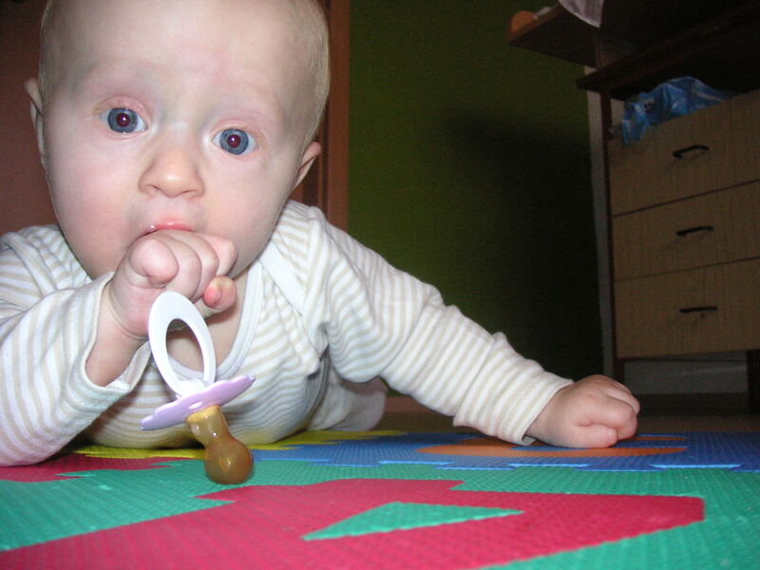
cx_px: 380
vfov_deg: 38.7
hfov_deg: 50.1
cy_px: 285
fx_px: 812
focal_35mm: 37
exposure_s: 1/45
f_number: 2.8
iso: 160
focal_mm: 6.1
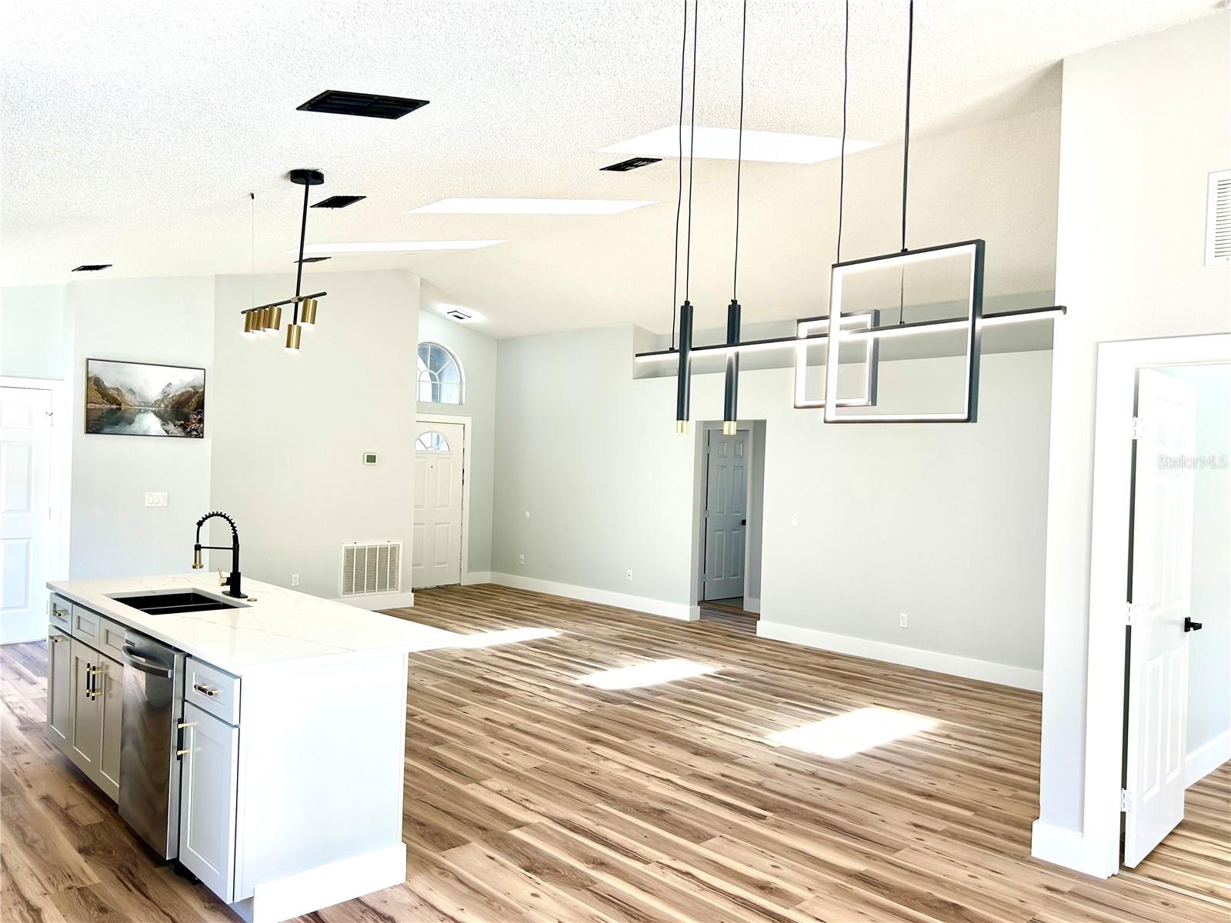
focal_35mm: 26
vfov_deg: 53.1
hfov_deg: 67.3
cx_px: 616
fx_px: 925
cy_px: 462
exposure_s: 1/267
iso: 50
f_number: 1.5
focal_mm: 5.7
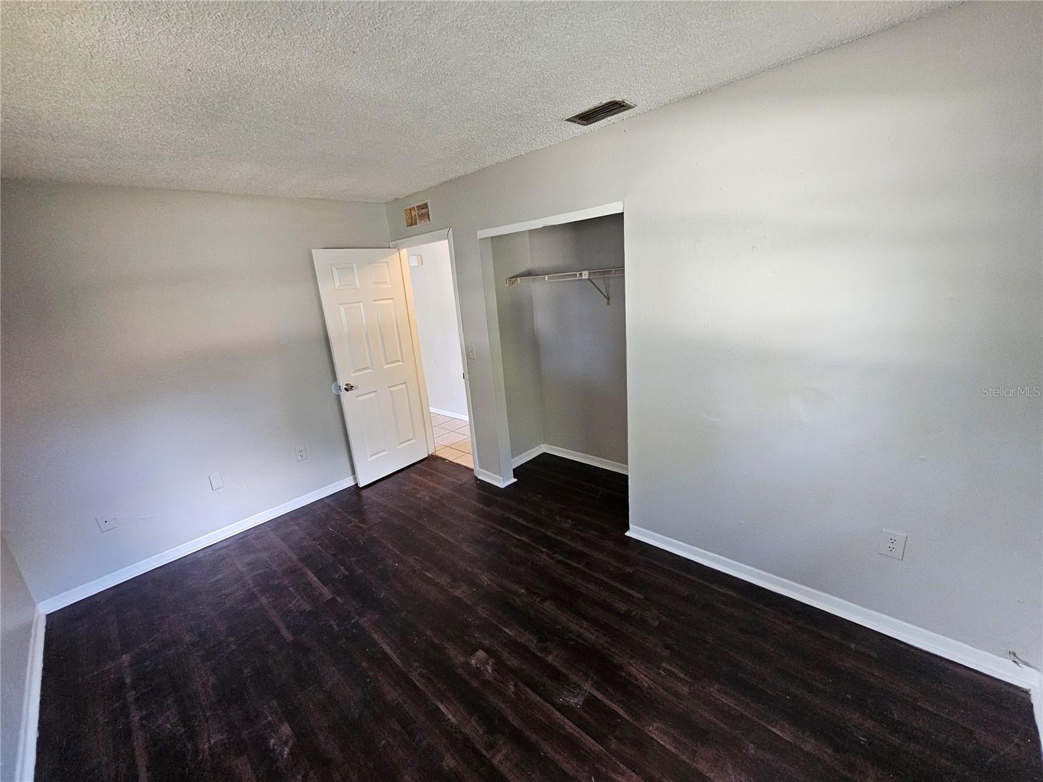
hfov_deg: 106.2
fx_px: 392
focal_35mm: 13
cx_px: 522
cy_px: 391
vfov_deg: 89.9
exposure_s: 1/60
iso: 400
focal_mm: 2.2
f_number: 2.2
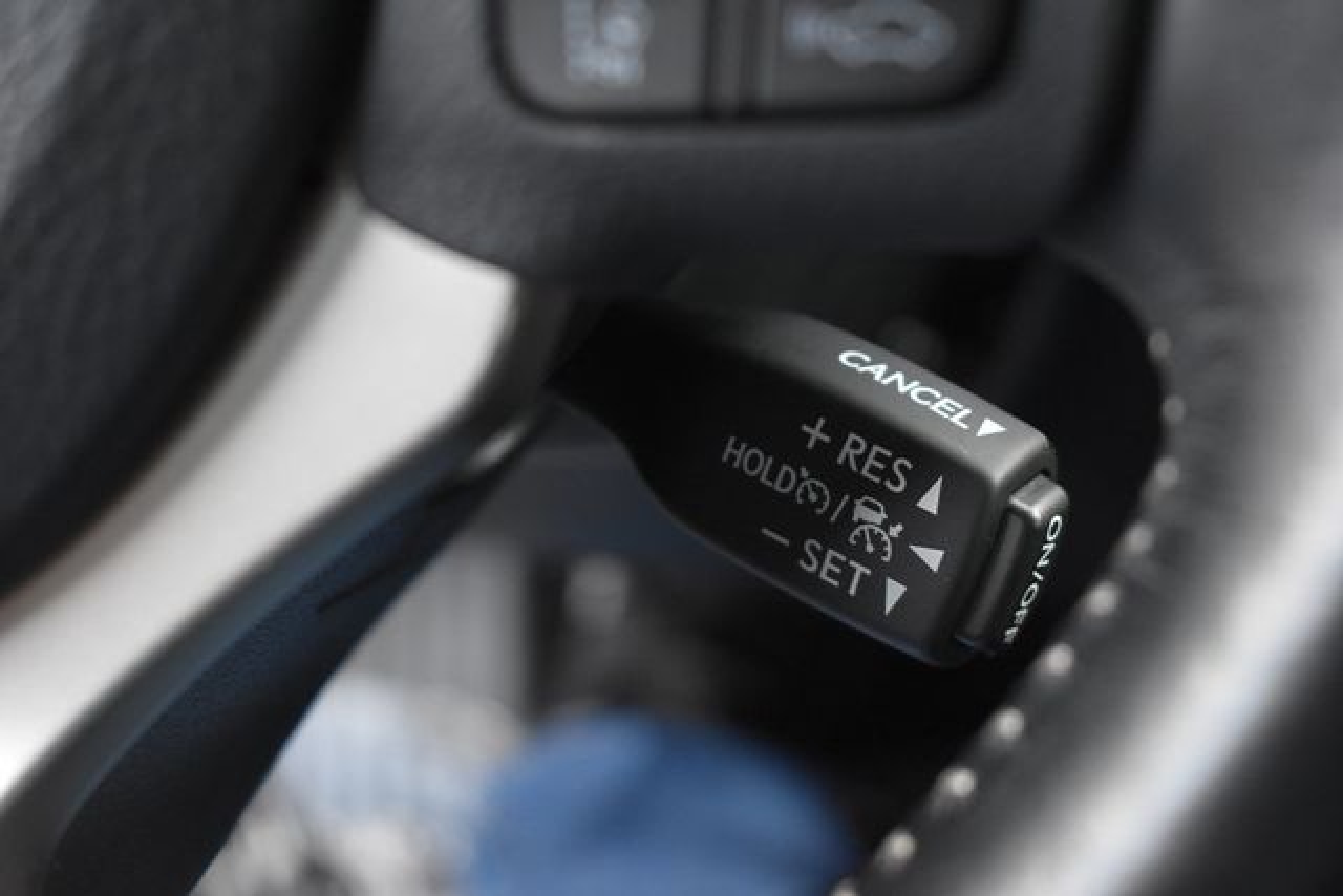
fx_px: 2239
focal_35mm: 60
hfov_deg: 33.4
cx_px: 672
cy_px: 448
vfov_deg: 22.6
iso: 2200
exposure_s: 1/125
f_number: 4.8
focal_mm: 40
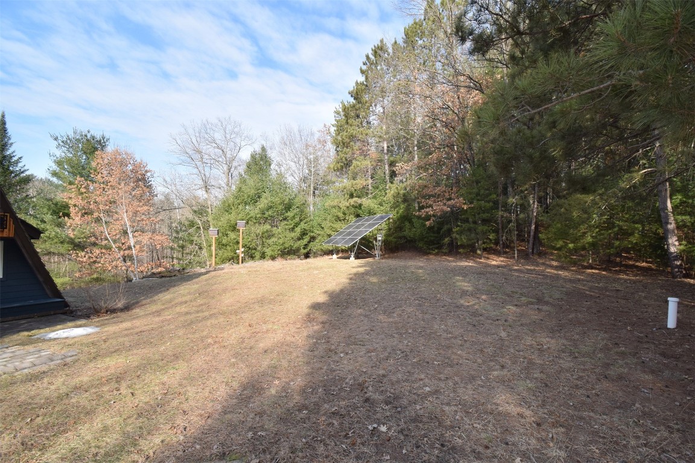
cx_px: 348
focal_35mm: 15
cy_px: 232
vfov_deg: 77.3
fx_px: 290
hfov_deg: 100.4
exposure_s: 1/200
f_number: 11
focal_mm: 10
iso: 320
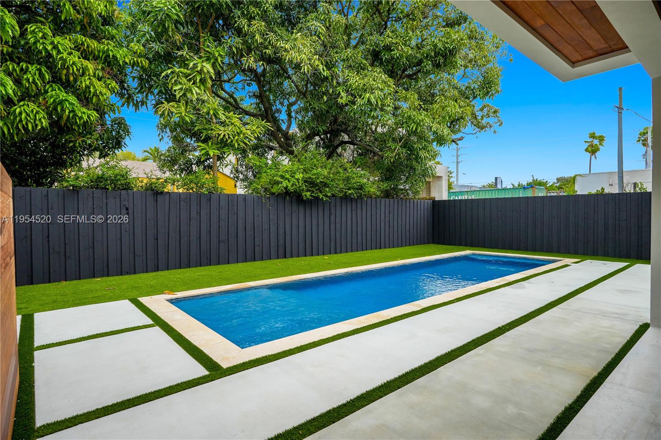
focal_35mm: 20
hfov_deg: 85.4
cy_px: 220
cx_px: 330
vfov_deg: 63.2
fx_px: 358
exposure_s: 1/320
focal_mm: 19.5
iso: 640
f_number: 6.3
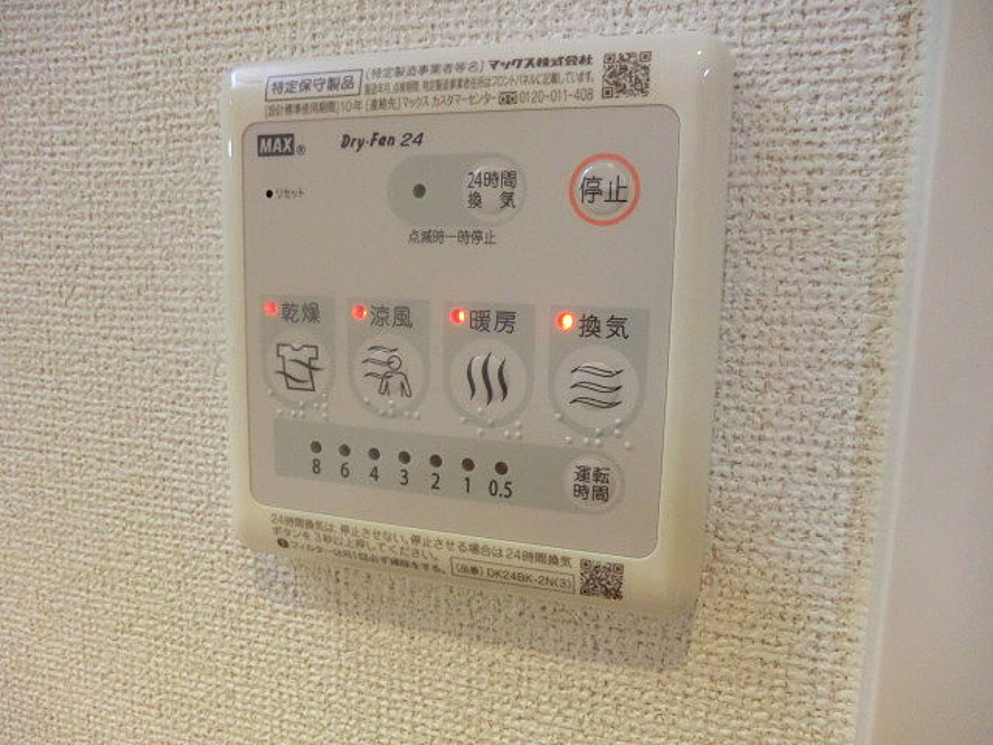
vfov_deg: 56.8
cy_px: 372
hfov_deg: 71.6
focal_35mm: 24
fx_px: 688
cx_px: 496
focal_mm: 4.3
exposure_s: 1/60
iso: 400
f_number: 3.2
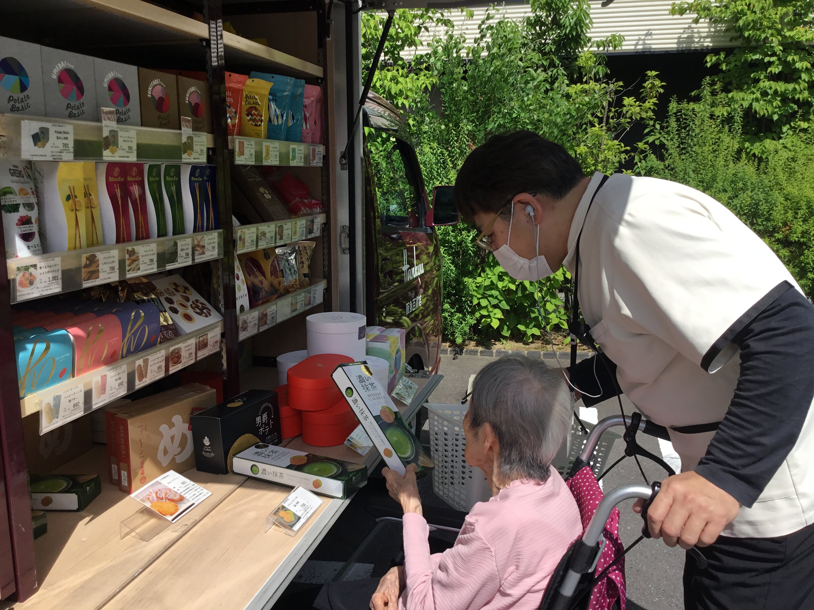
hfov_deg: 58.4
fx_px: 729
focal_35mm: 31
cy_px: 305
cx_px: 407
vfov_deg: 45.4
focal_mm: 3.3
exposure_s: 1/1274
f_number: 2.4
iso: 25
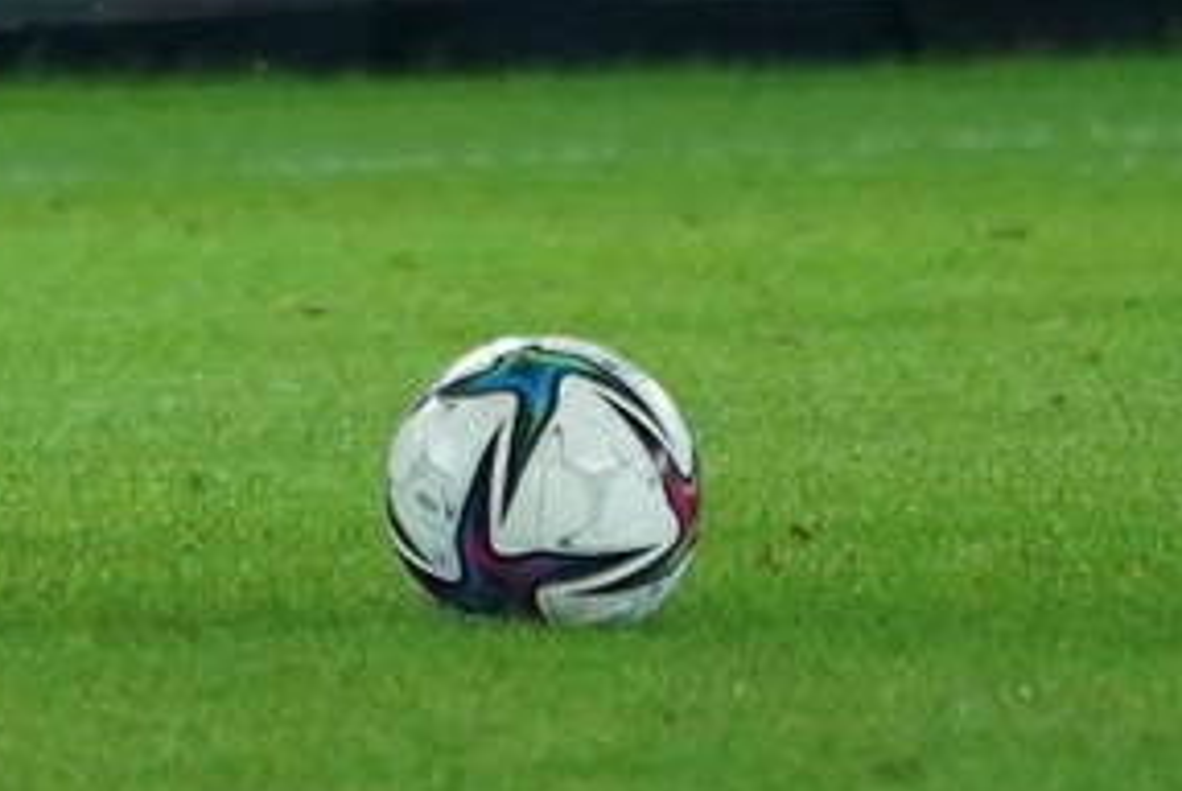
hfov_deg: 0.8
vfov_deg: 0.5
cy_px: -632
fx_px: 87851
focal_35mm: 2673
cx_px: -787
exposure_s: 1/1000
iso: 2500
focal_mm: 400
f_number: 5.6
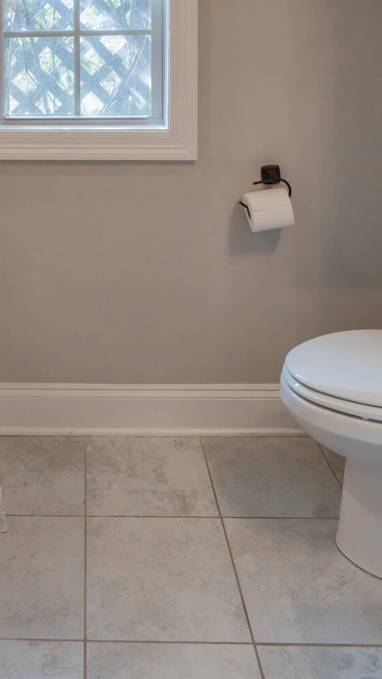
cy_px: 111
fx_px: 649
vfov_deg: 51.0
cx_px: 126
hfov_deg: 32.5
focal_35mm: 36
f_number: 5.6
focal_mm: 17
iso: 1000
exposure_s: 1/125
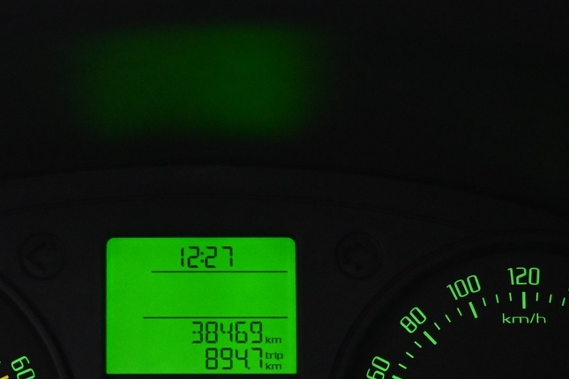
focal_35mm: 94
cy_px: 355
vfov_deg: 14.3
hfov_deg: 21.5
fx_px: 1490
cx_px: 174
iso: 3200
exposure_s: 1/60
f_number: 4.2
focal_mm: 25
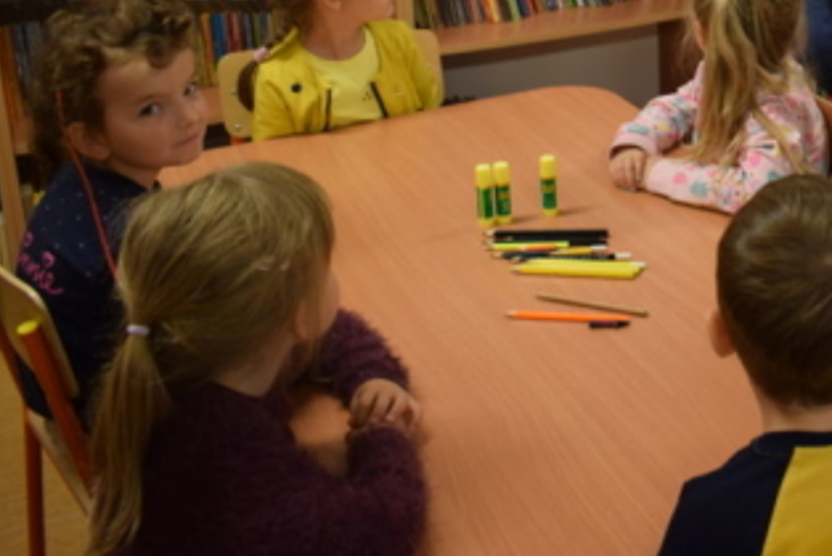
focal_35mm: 55
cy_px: 1
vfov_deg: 23.6
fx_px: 1272
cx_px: 766
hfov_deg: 34.0
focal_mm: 18
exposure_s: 1/60
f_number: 4
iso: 450
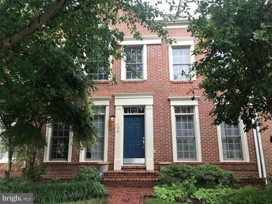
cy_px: 102
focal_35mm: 28
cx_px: 136
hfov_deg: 63.4
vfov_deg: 49.7
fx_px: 220
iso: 32
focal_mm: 3.99
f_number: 1.8
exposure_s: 1/120
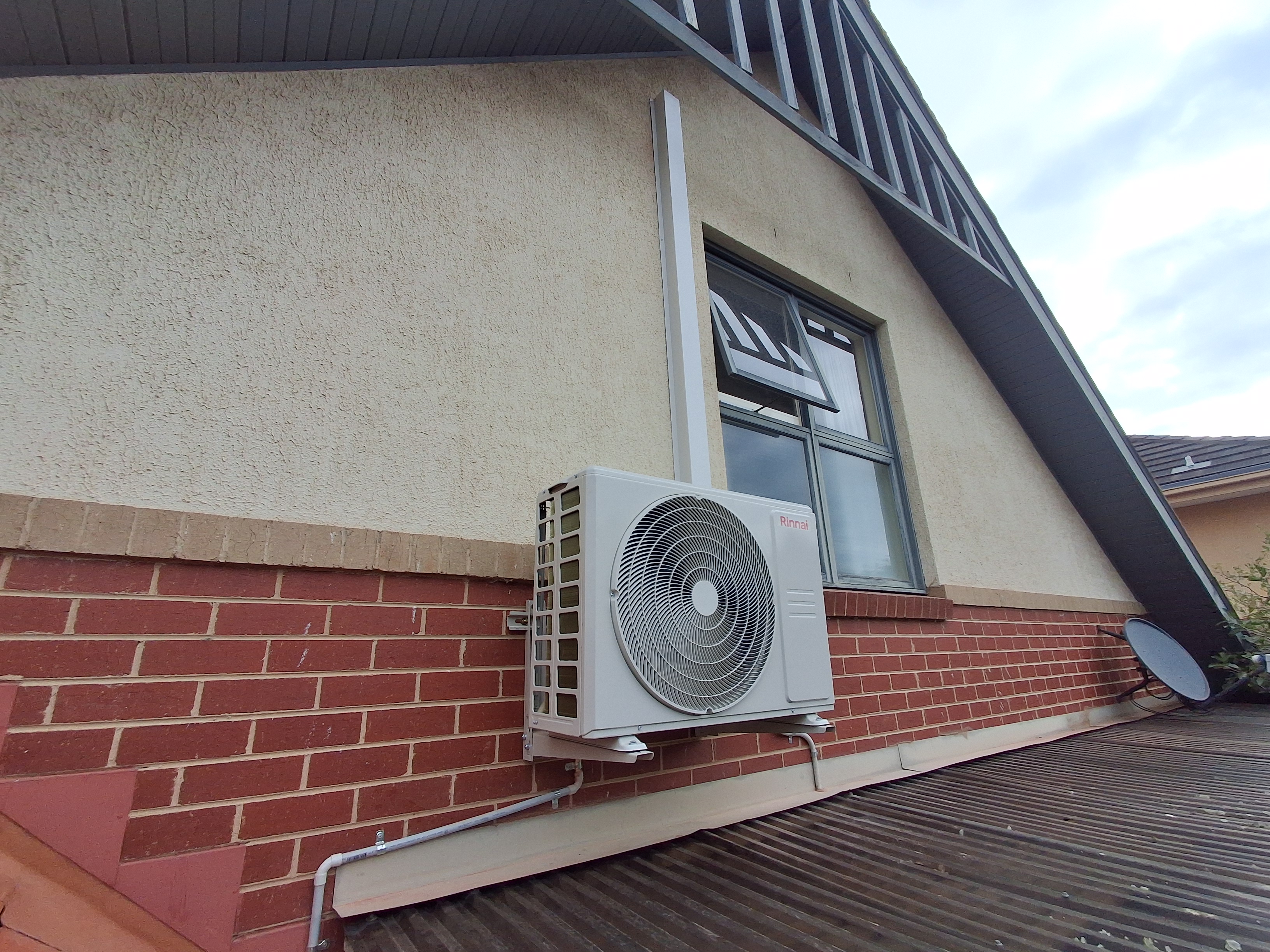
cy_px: 476
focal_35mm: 16
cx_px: 635
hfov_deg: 94.5
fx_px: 587
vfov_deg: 78.1
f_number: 2.2
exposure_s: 1/508
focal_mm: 1.64
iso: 40
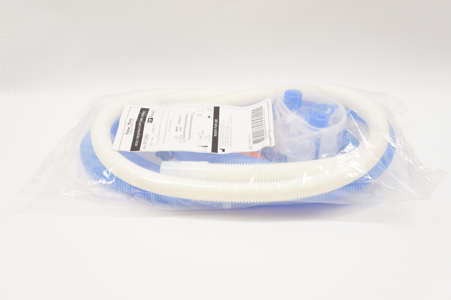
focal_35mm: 42
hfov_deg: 46.4
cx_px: 226
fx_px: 526
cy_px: 150
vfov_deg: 31.8
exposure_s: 1/60
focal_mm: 28
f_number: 5.6
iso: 400
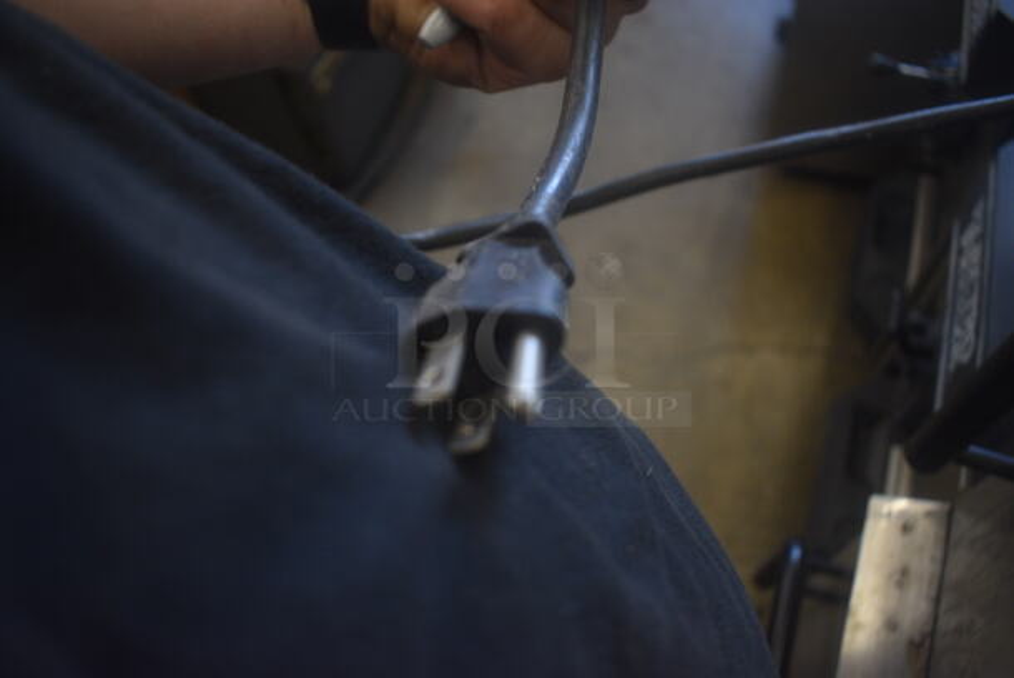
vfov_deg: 48.0
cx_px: 507
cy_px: 339
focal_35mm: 27
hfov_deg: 67.3
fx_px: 761
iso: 800
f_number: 3.5
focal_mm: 18
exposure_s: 1/160
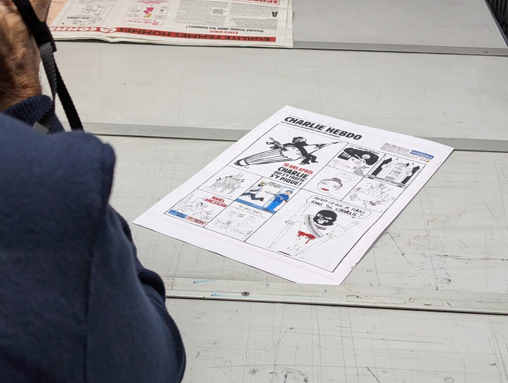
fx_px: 720
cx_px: 254
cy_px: 192
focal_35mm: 49
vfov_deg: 29.7
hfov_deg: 38.9
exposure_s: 1/100
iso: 59
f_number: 1.68
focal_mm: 6.9
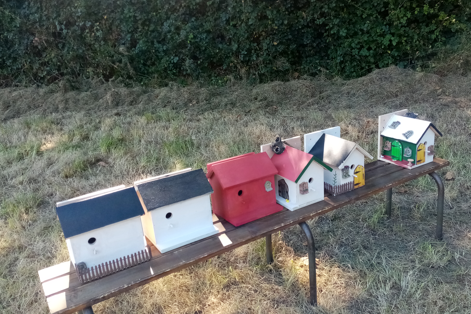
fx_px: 406
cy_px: 166
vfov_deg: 42.3
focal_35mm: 31
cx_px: 265
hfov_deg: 60.1
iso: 105
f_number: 1.8
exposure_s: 1/107
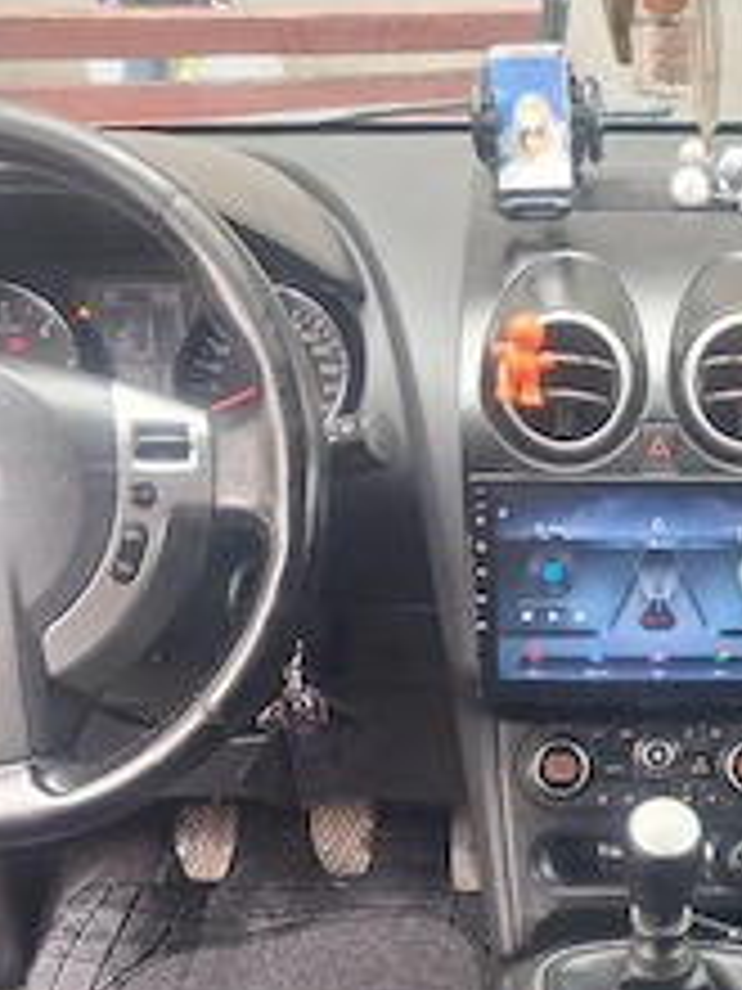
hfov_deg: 28.5
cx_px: 670
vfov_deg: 36.6
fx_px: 1400
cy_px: 878
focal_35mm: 49
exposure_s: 1/100
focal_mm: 4
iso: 200
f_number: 1.8
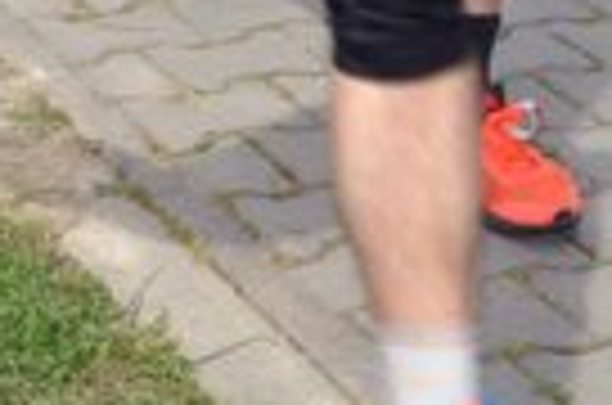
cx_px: 288
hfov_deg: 13.0
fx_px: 2680
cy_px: -558
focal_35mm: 158
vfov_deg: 8.0
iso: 800
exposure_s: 1/200
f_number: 25
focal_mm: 22
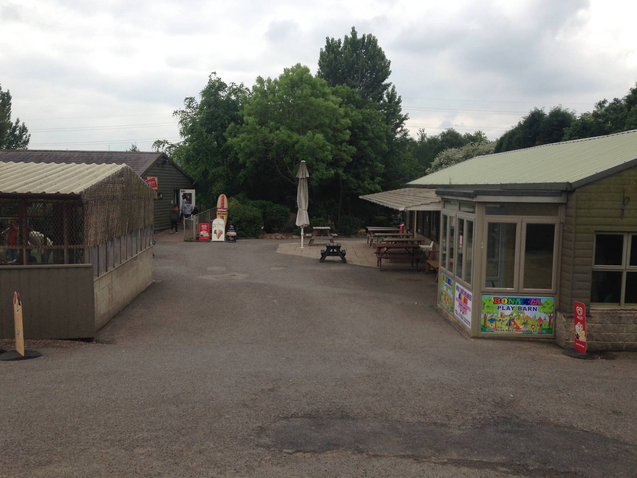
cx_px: 317
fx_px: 626
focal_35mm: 34
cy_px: 242
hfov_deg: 54.0
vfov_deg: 41.8
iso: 50
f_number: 2.4
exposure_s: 1/1323
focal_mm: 4.12
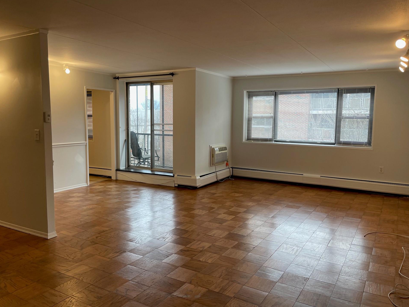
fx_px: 331
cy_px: 152
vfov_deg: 49.7
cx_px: 198
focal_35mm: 28
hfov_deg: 63.4
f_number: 1.6
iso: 80
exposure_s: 1/120
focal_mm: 4.2
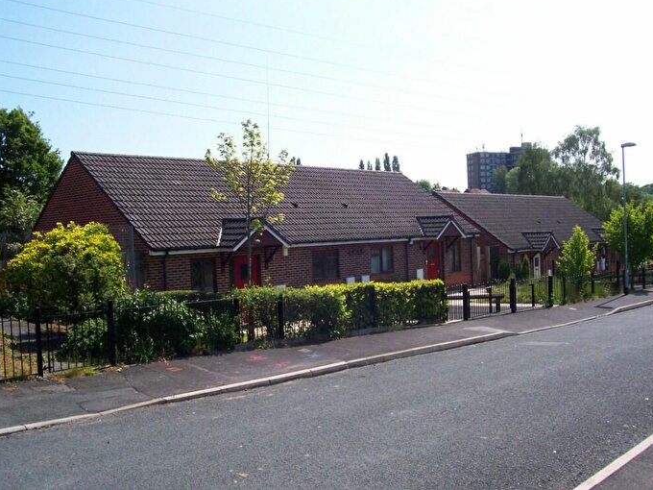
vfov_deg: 40.7
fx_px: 660
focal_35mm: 35
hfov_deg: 52.6
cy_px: 239
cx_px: 332
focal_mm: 5.6
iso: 80
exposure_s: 1/410
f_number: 5.1
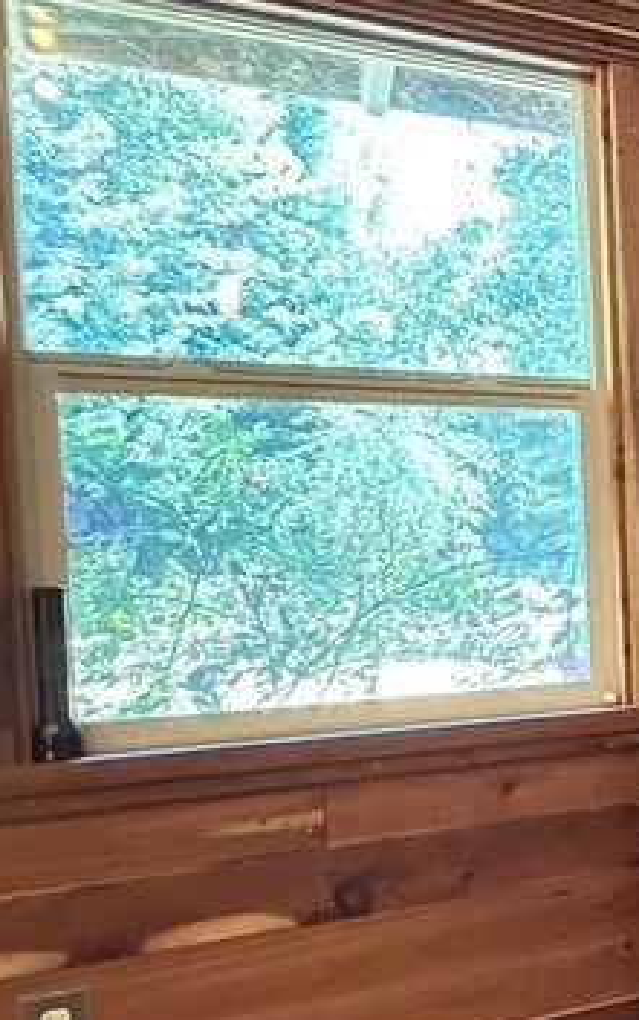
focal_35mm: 43
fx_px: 1197
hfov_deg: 22.3
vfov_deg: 46.0
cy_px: 598
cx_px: 1052
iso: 1000
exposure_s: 1/60
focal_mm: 2.22
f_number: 2.2
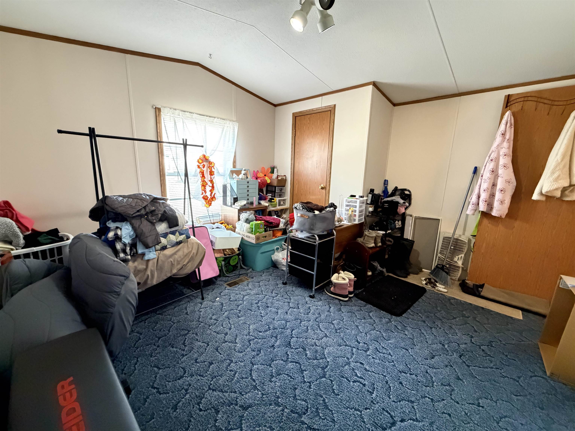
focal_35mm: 14
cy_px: 216
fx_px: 233
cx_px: 288
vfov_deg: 85.7
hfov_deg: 102.1
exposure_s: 1/40
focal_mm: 2.22
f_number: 2.2
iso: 1000
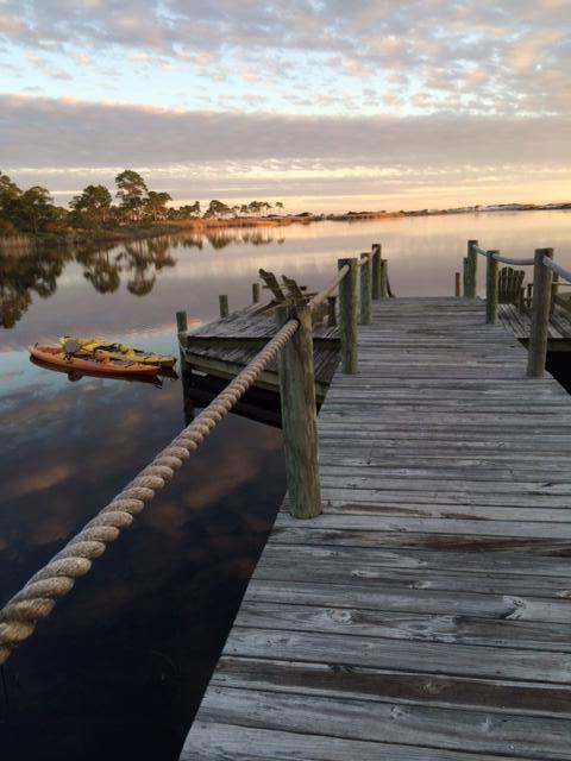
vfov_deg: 60.0
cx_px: 286
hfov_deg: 46.8
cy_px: 380
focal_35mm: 30
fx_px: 660
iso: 32
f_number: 2.2
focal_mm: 4.12
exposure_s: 1/169
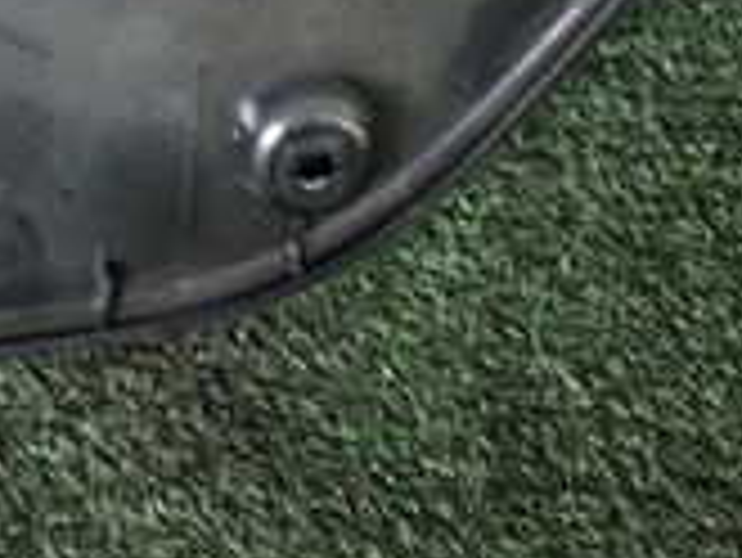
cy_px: -310
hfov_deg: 16.6
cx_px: -324
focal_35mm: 109
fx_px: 2338
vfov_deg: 12.8
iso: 200
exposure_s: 1/30
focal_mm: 5.4
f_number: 2.3
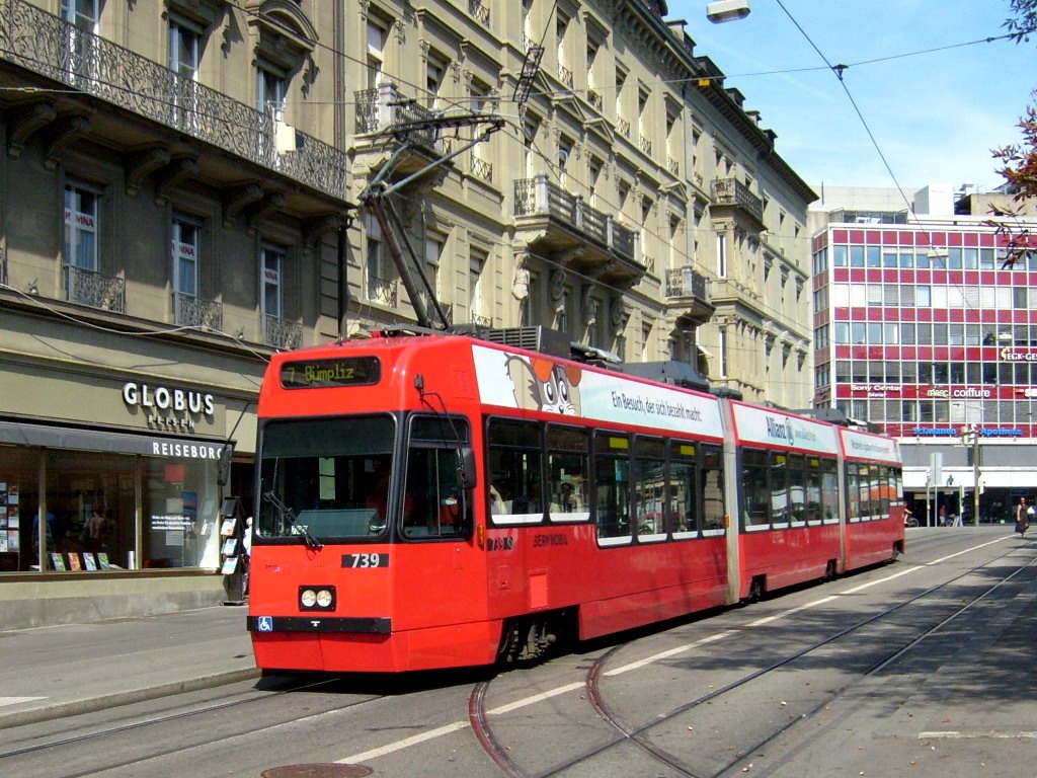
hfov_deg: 52.6
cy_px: 389
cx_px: 518
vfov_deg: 40.7
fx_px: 1049
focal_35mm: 35
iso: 80
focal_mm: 5.8
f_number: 7.1
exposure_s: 1/250
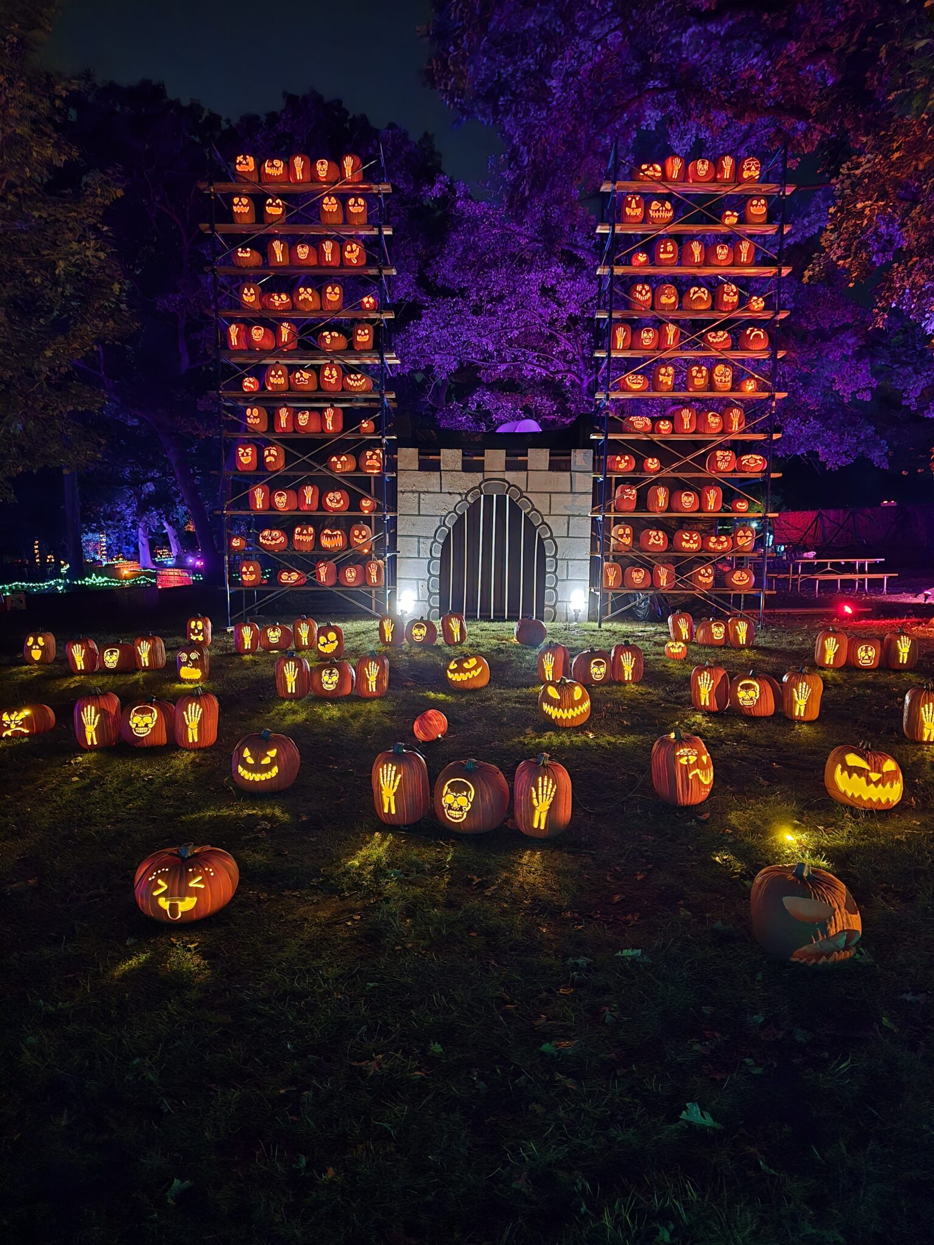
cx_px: 467
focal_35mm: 23
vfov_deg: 73.9
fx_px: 827
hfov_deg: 58.9
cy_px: 622
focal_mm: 6.3
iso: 2000
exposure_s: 1/30
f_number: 1.7
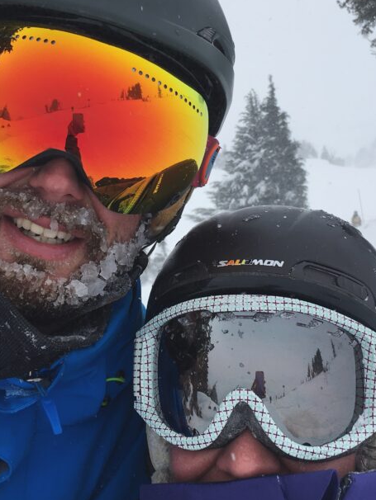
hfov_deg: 29.7
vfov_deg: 38.6
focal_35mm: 49
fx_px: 709
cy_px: 186
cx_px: 183
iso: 25
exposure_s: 1/938
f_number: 2.2
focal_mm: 4.15
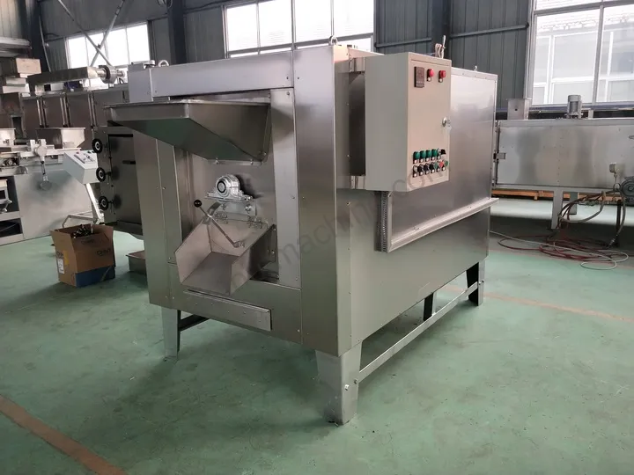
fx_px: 458
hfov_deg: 69.4
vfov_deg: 54.9
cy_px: 238
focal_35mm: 25
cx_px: 317
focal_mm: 4.27
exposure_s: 1/50
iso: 157
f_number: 1.7
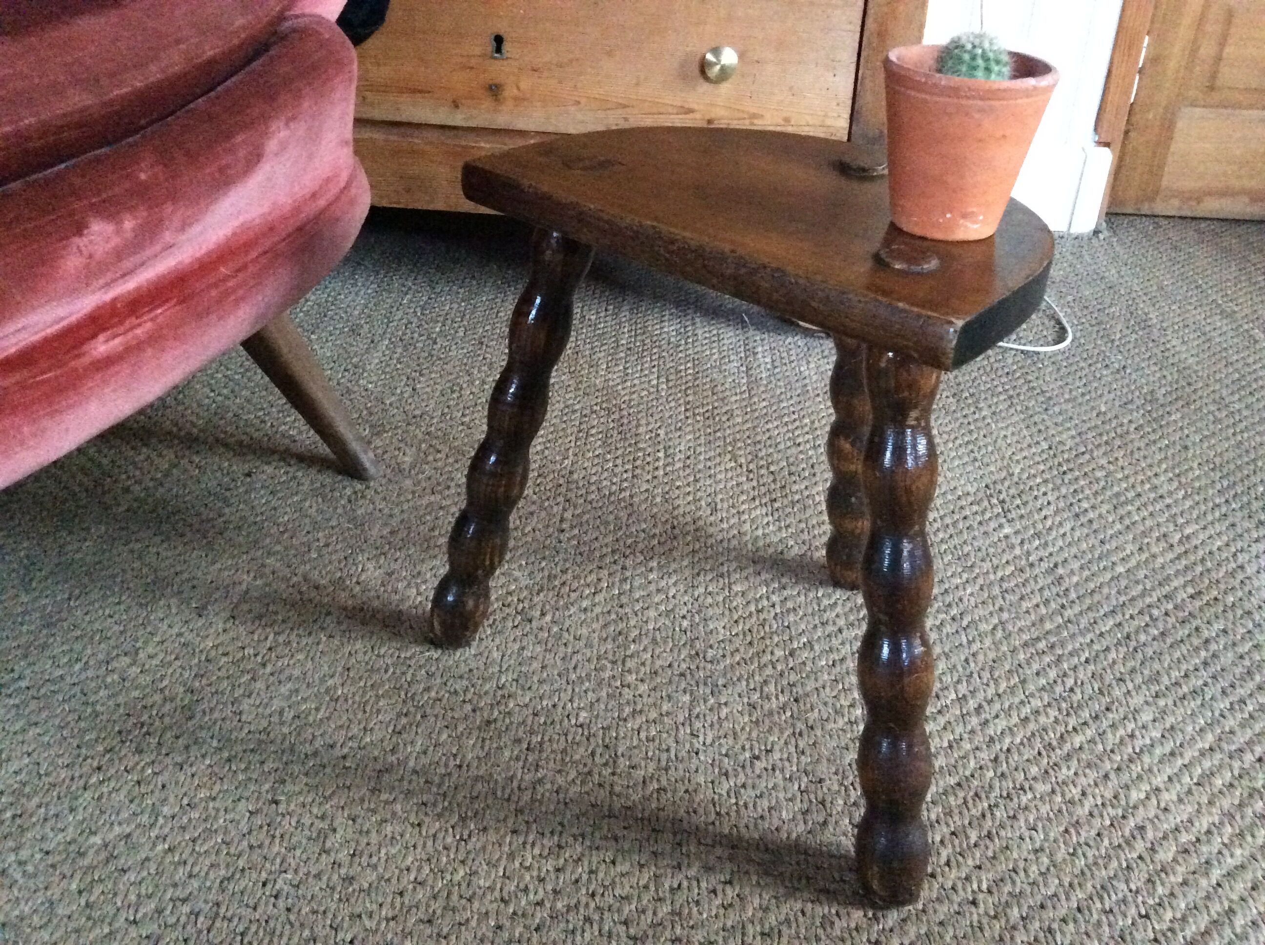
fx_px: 1168
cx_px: 632
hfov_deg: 56.9
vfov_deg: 44.1
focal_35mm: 32
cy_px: 472
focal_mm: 3.3
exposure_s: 1/17
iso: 640
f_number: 2.4
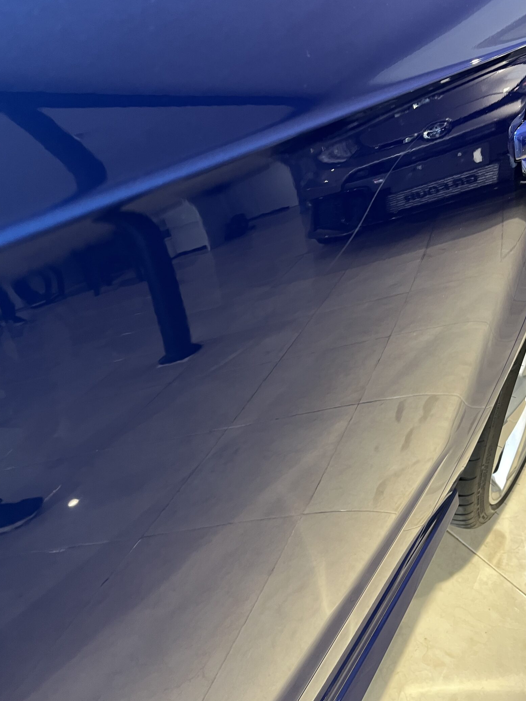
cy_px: 305
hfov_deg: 44.0
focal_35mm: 32
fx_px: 648
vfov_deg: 56.6
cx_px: 314
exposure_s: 1/50
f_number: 1.6
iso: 200
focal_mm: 5.1
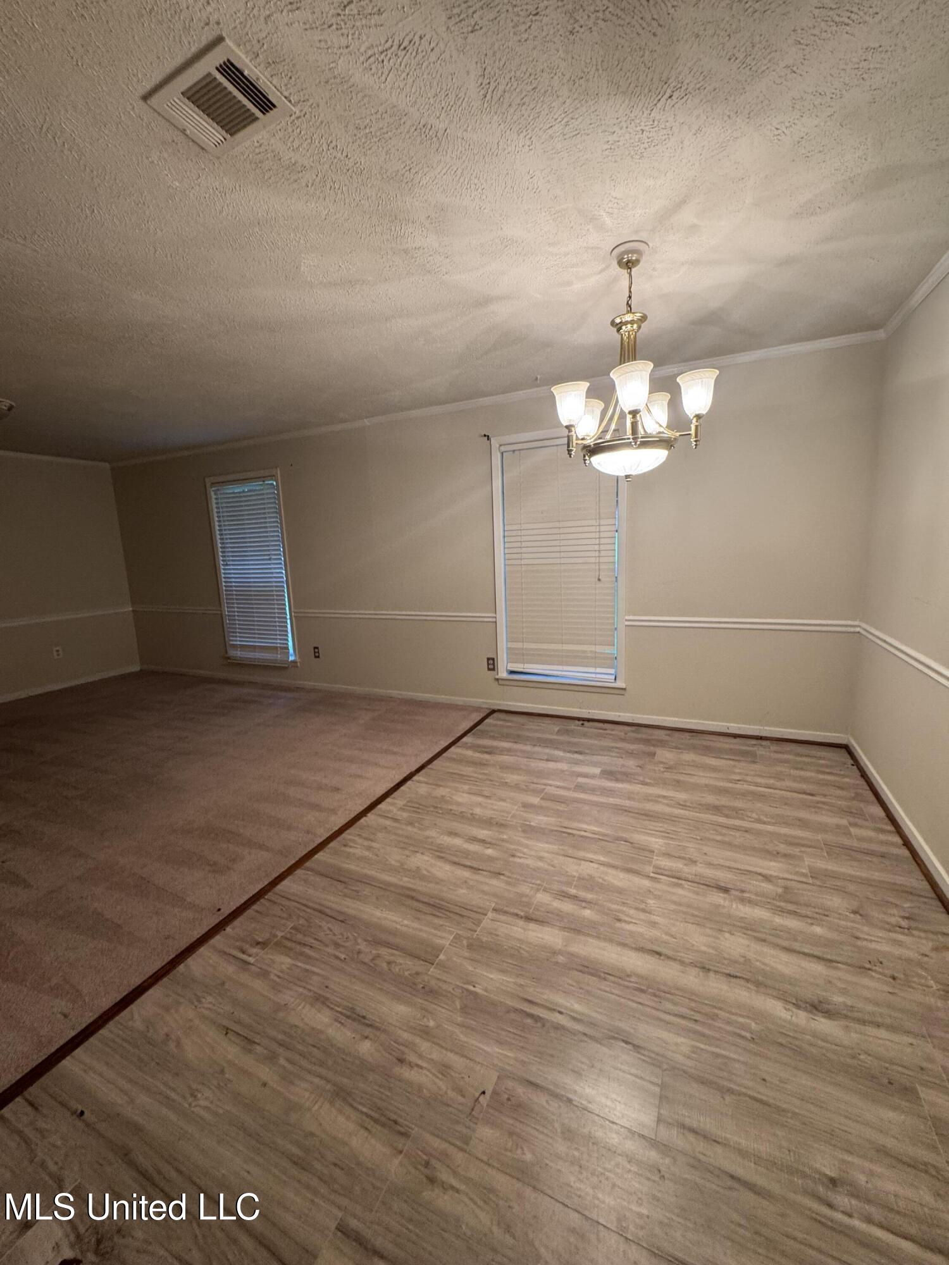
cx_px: 474
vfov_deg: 102.1
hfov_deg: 85.7
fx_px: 512
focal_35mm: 14
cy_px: 632
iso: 160
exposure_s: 1/60
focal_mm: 2.22
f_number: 2.2
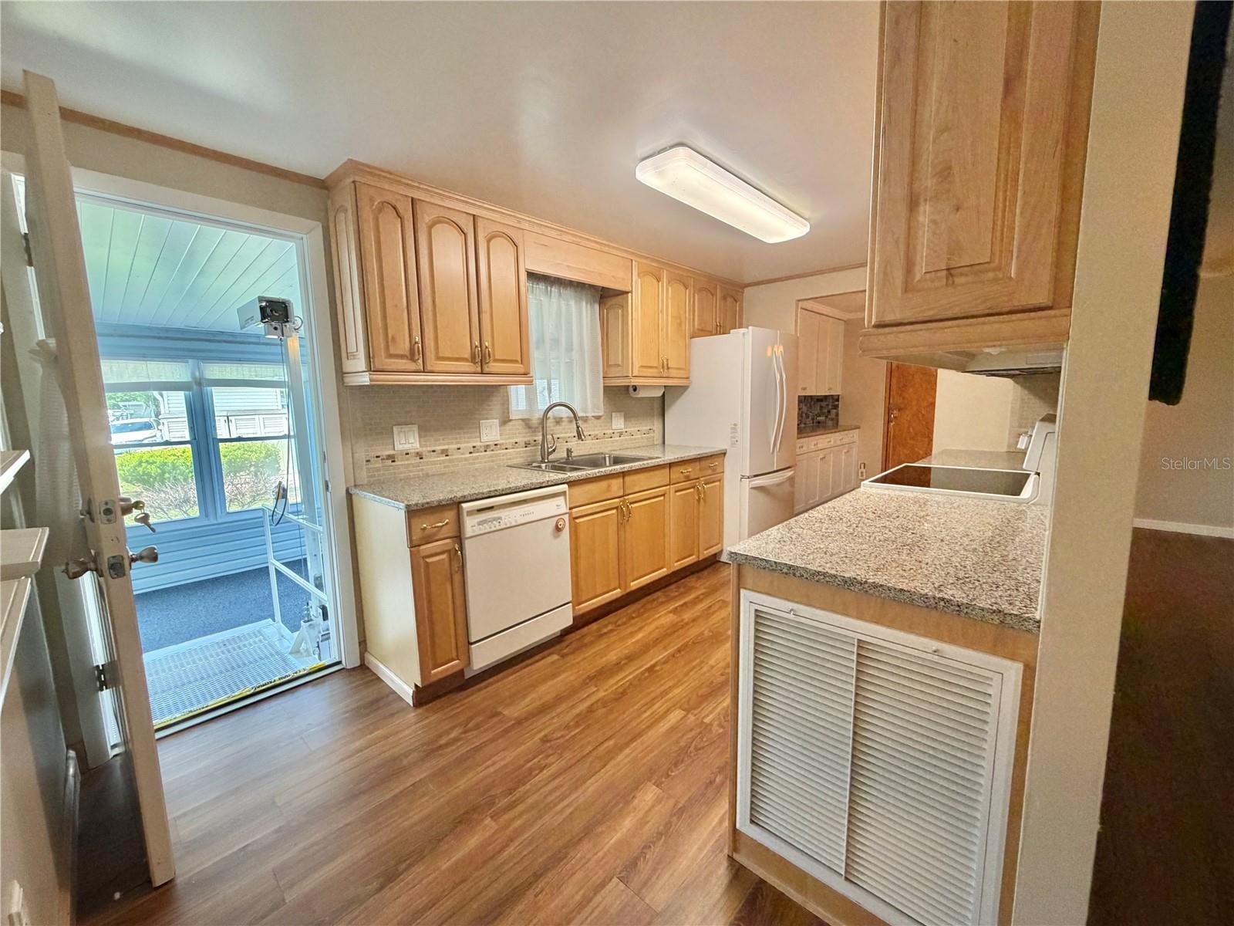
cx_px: 617
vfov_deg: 85.7
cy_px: 463
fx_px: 499
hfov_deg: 102.1
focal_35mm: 14
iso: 320
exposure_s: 1/120
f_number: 2.2
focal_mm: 2.22
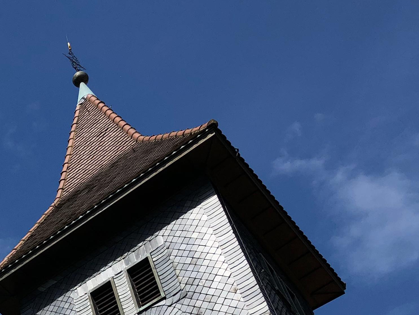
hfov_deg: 23.2
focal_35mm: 76
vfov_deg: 18.4
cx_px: -104
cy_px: 378
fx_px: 920
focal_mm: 3.99
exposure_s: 1/2667
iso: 20
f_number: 1.8
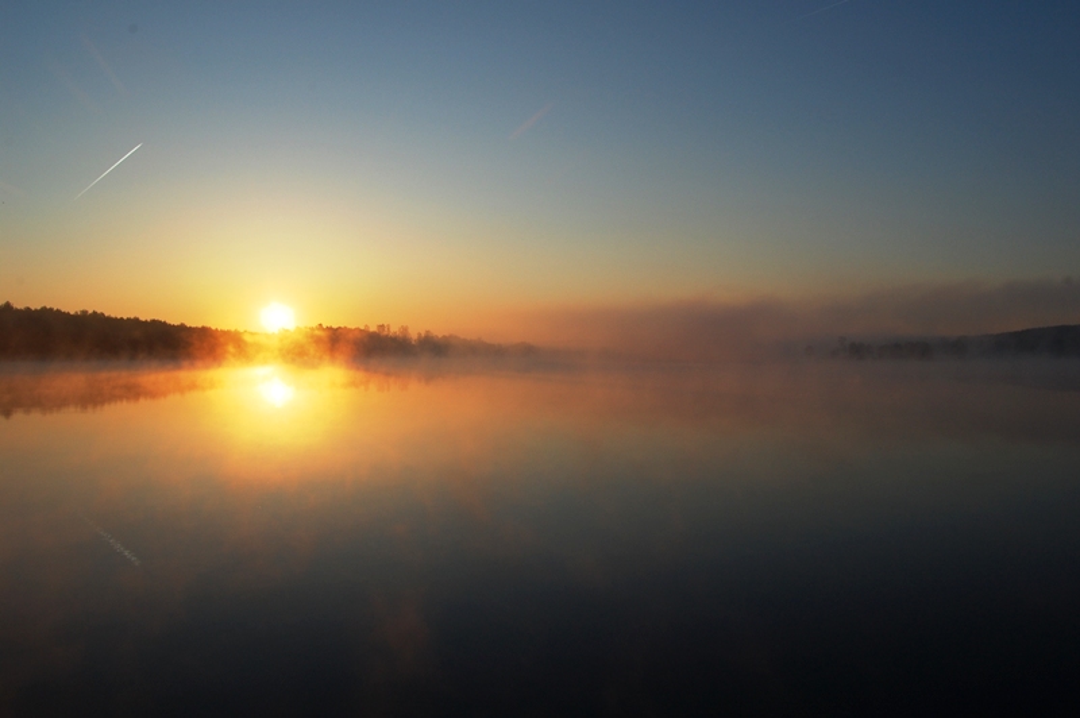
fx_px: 809
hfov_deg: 67.4
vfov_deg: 47.9
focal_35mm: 27
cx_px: 540
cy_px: 359
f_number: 9
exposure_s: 1/320
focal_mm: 18
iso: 200
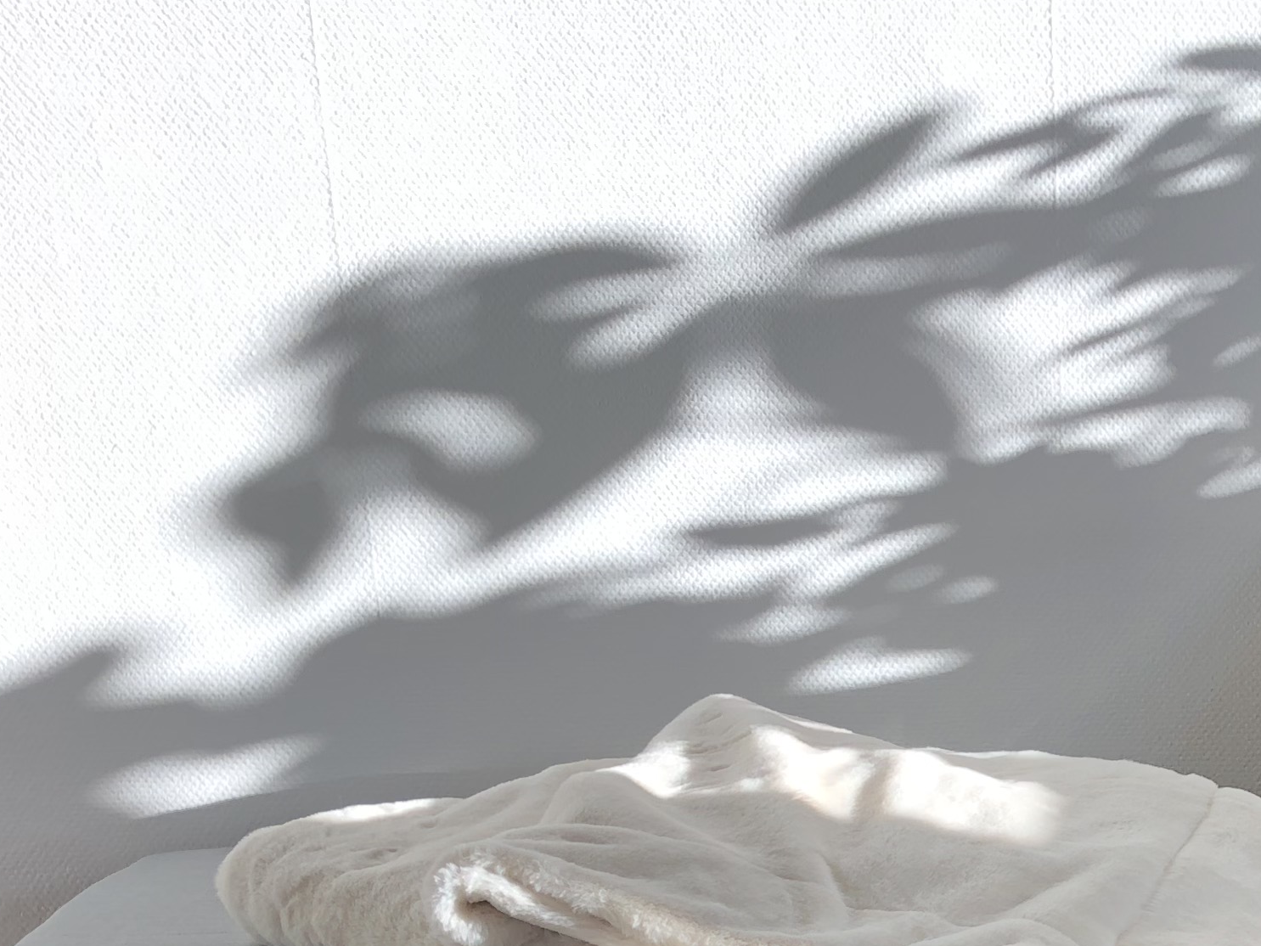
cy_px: 1181
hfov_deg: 24.2
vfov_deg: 18.2
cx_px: 1332
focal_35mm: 76
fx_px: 2769
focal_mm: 3.99
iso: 20
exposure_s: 1/120
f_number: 1.8
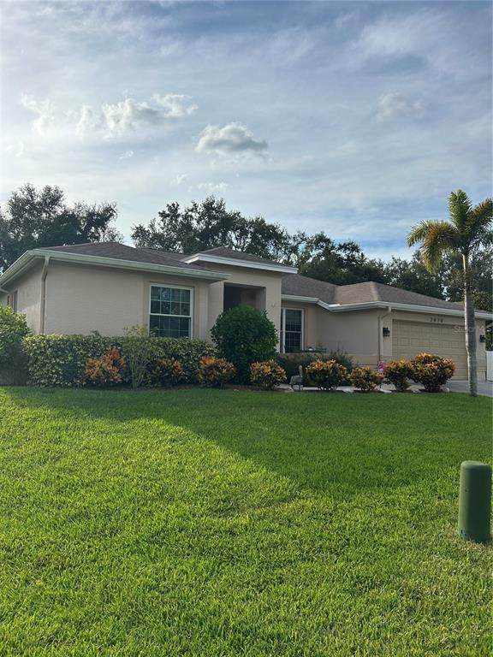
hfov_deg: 53.1
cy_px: 328
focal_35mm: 26
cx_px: 246
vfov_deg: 67.3
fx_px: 494
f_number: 1.5
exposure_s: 1/5319
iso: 50
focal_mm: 5.7
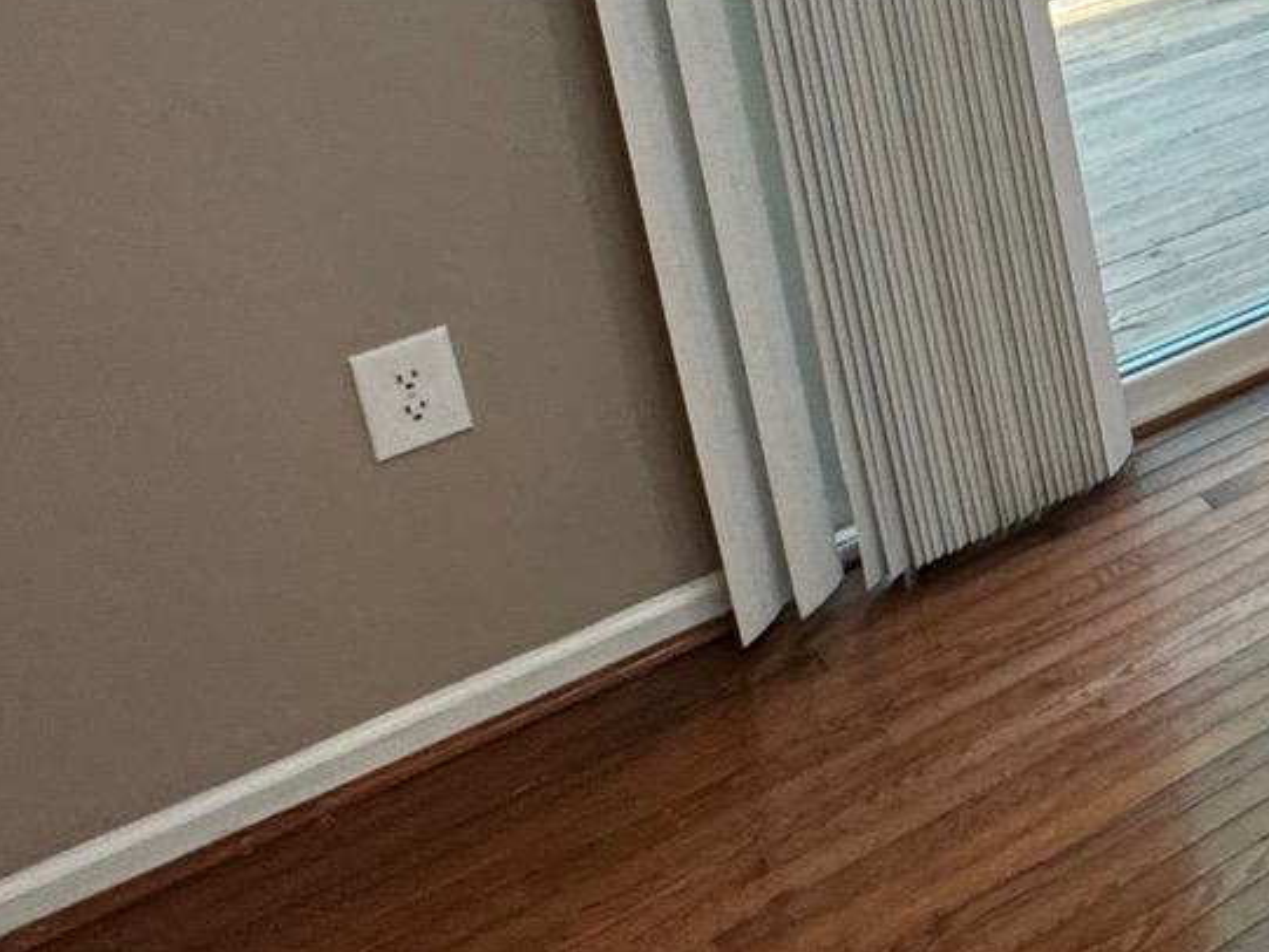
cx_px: 2289
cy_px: -408
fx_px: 1943
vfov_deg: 23.1
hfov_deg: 22.0
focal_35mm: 53
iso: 200
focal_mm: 2.22
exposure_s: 1/120
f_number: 2.2
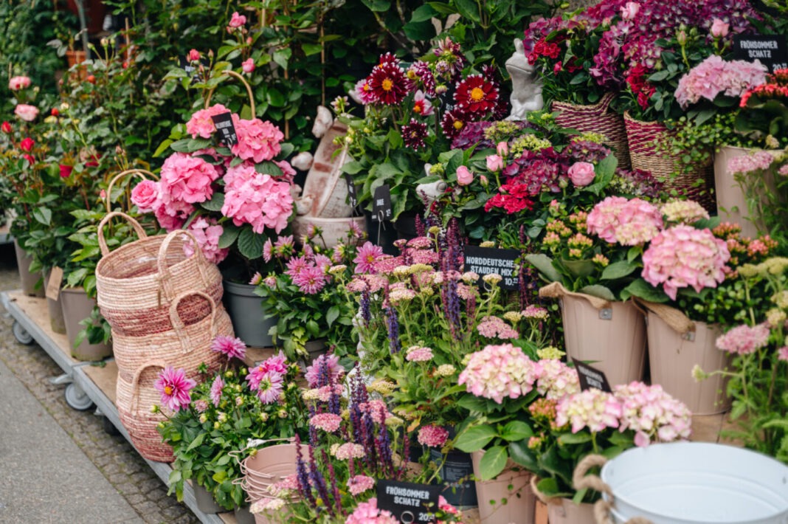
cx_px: 394
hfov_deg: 32.9
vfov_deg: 22.2
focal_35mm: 61
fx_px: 1334
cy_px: 262
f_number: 2.8
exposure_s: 1/320
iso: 100
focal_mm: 61
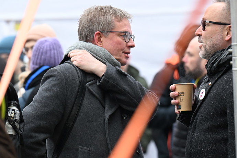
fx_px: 1975
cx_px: 118
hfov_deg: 6.9
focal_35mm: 300
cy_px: 79
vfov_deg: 4.6
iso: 1000
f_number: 4.5
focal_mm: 200
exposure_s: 1/400
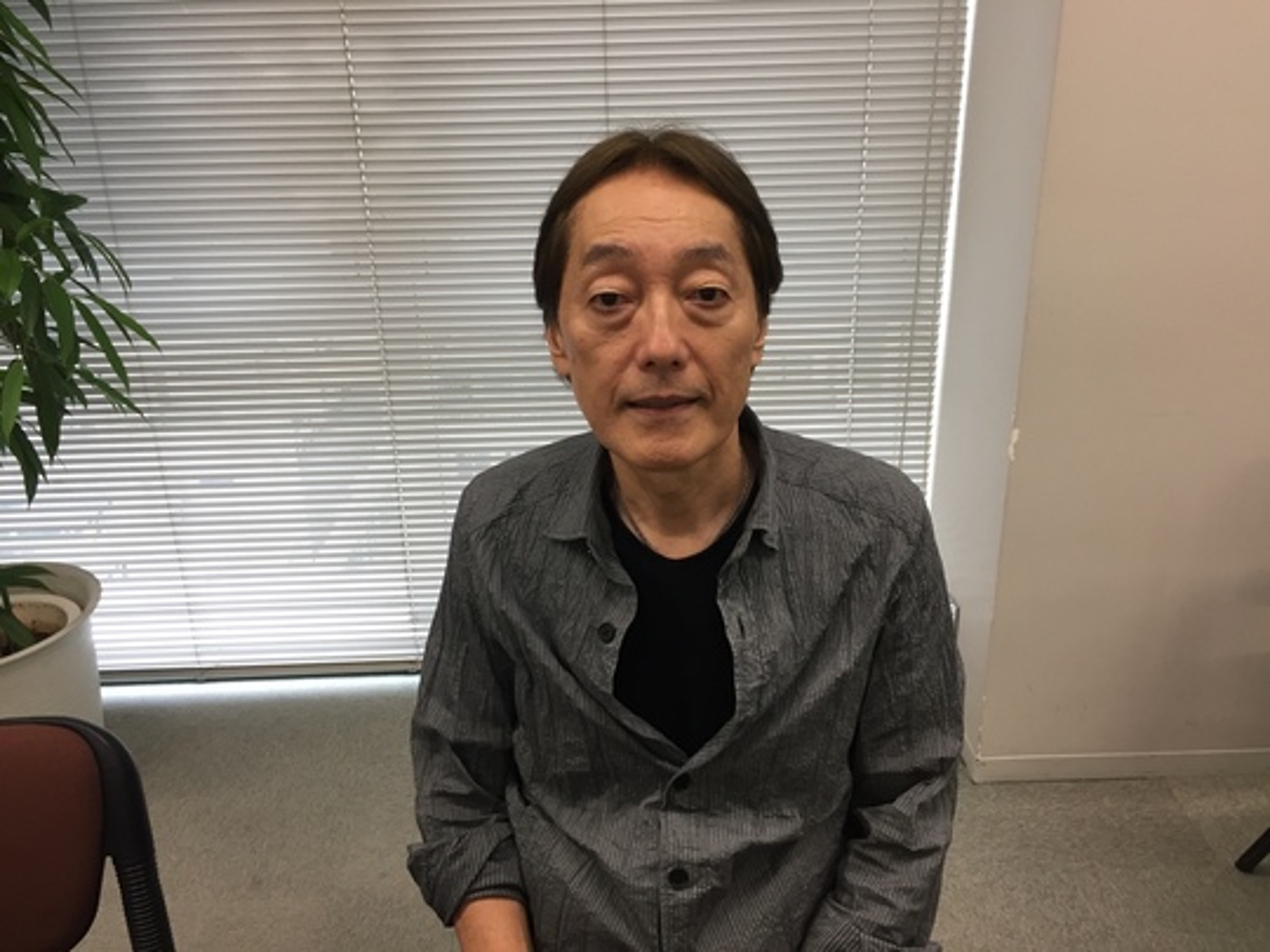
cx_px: 635
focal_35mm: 29
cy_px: 476
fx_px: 1064
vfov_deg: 48.2
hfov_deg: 61.7
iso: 50
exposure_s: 1/33
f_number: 2.2
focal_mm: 4.15
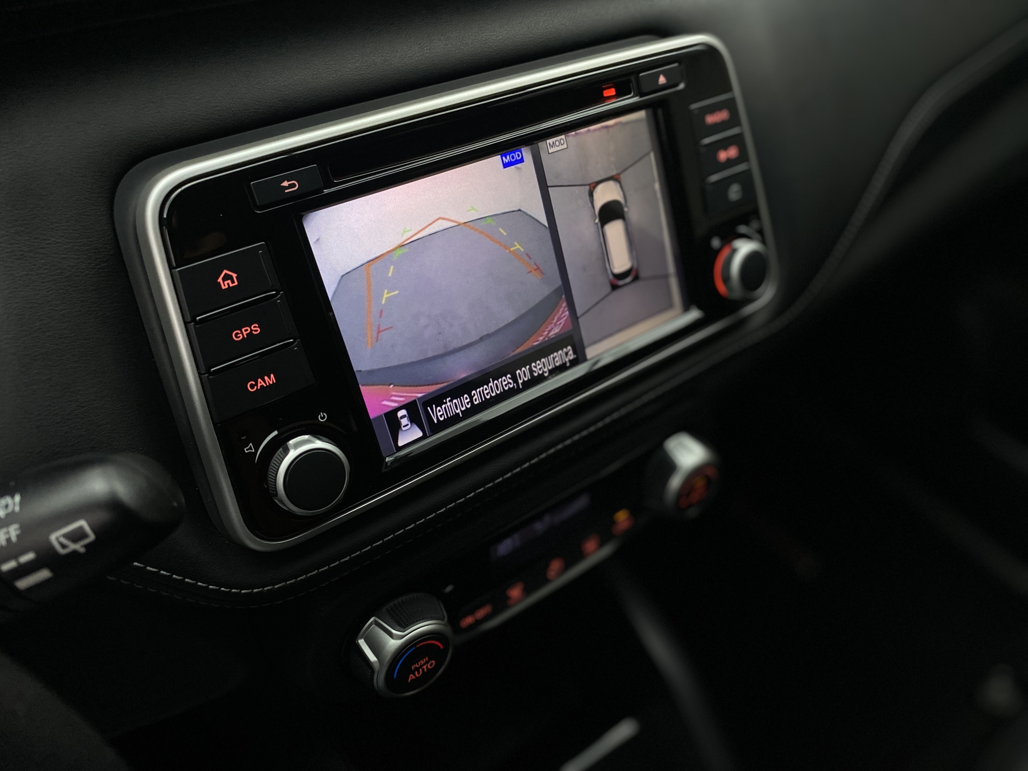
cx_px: 514
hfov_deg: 67.3
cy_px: 386
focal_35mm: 26
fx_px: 772
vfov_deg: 53.1
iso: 125
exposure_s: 1/60
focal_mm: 4.25
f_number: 1.8
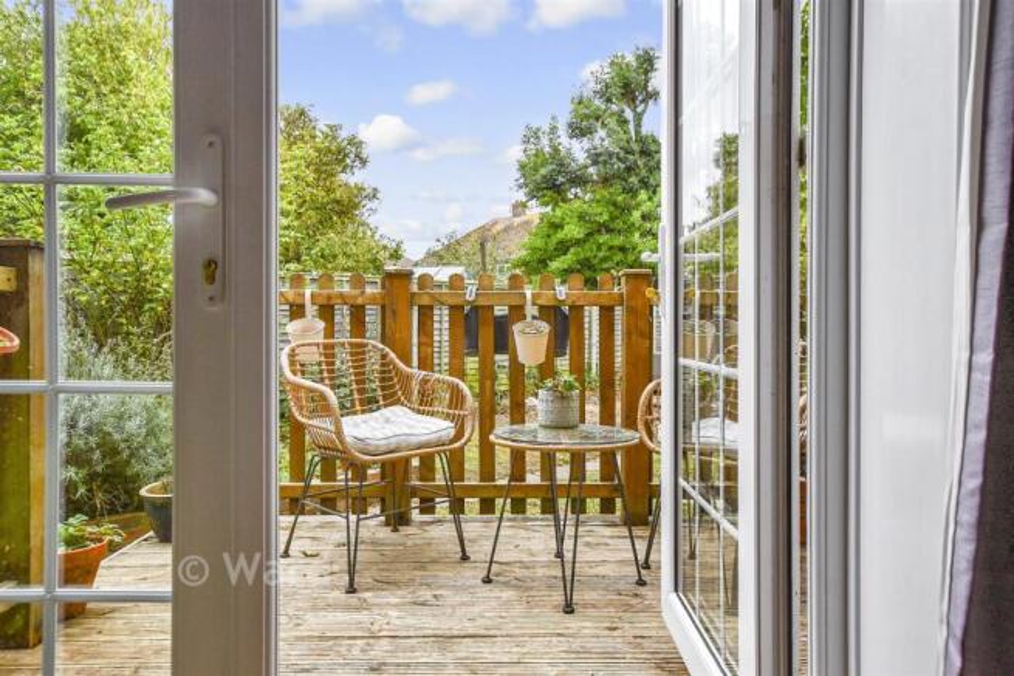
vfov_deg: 51.3
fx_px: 704
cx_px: 507
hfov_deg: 71.5
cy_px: 338
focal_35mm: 25
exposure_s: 1/250
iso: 250
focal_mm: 17
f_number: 5.6
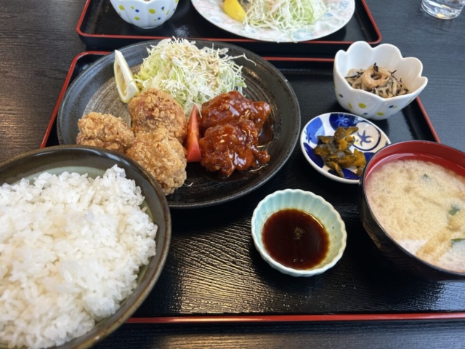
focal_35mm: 26
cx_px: 232
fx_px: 349
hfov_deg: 67.3
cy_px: 174
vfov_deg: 53.1
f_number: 1.5
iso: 100
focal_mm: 5.7
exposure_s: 1/50
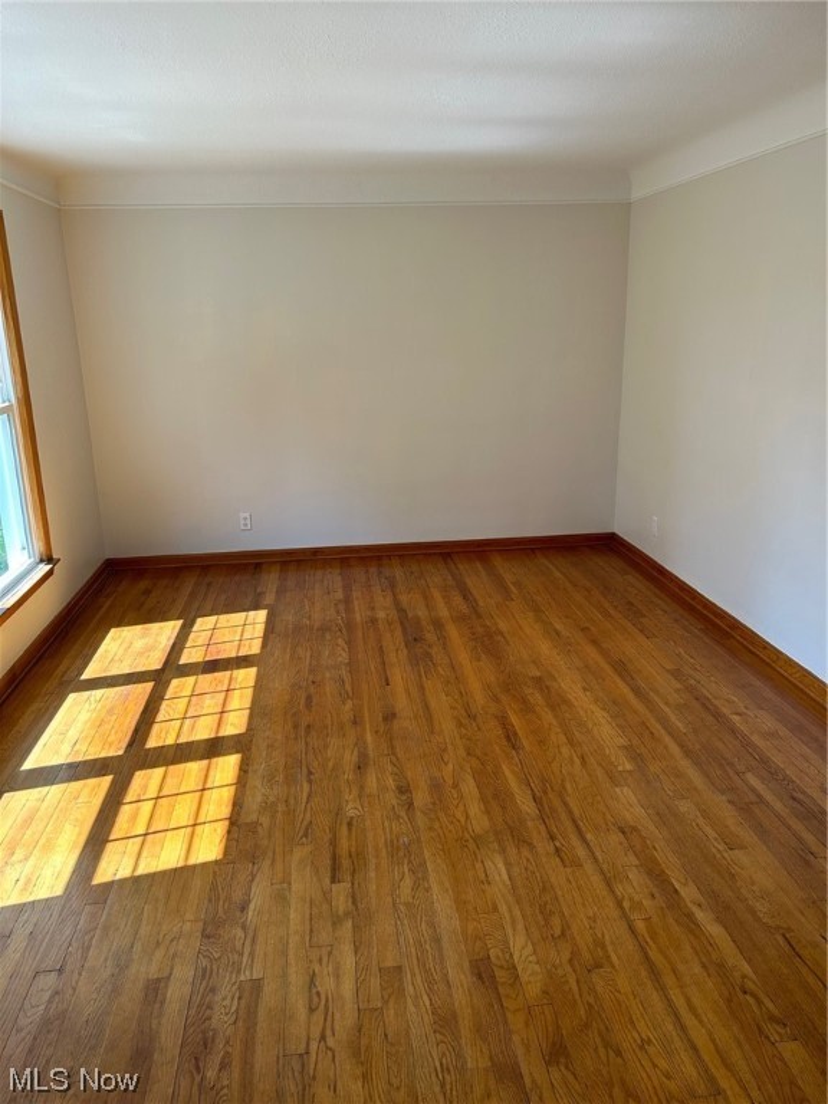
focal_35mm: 26
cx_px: 414
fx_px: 829
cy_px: 552
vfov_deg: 67.3
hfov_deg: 53.1
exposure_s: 1/258
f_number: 1.5
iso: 50
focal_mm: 5.7
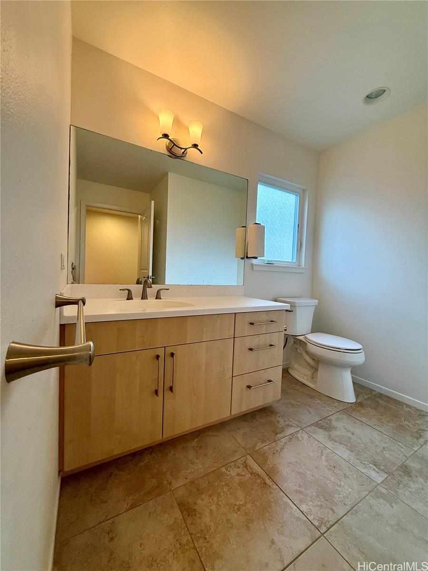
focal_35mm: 14
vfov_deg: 102.1
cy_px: 286
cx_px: 214
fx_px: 231
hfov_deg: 85.7
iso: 200
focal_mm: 2.22
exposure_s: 1/120
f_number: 2.2
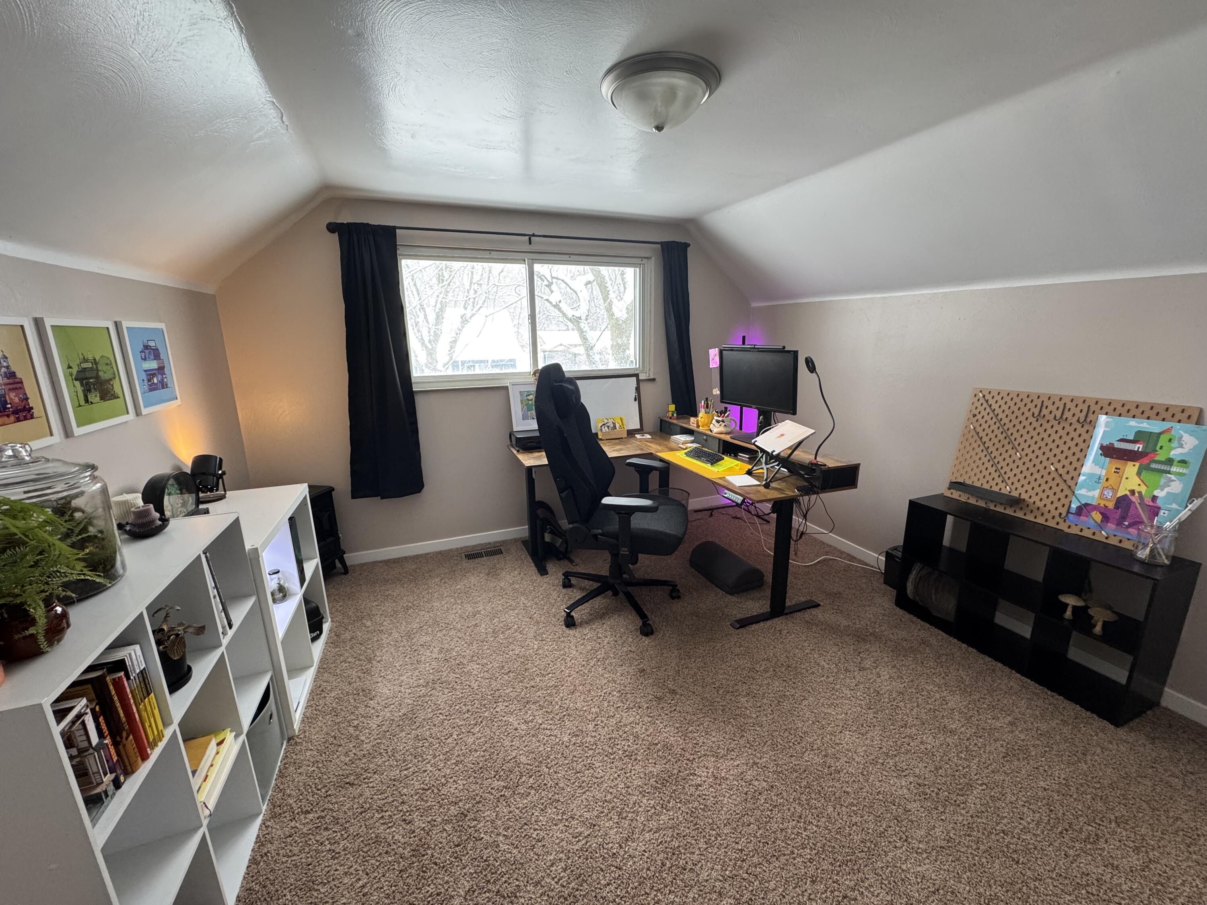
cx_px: 604
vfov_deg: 85.7
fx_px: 488
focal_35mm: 14
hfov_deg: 102.1
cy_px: 452
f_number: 2.2
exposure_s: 1/120
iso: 200
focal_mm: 2.22
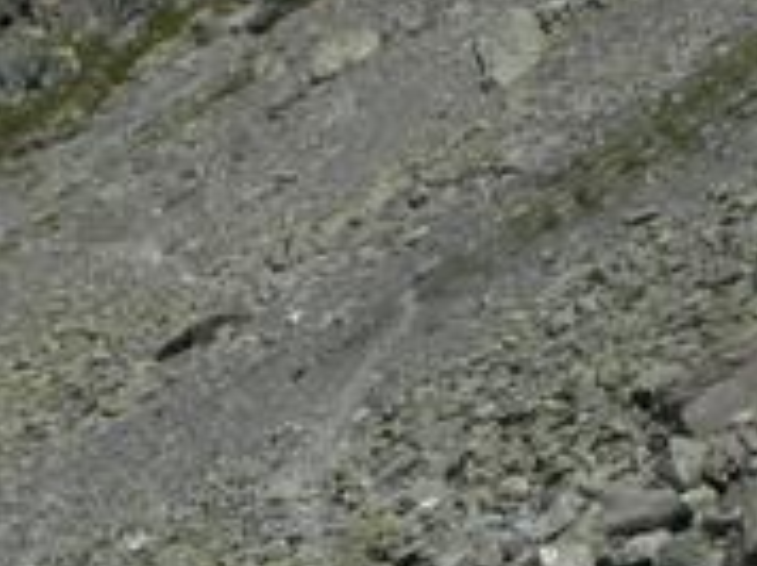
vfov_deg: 11.7
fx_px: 2752
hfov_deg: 15.6
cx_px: 468
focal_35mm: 126
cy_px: 489
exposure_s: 1/320
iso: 50
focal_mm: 5.86
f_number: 8
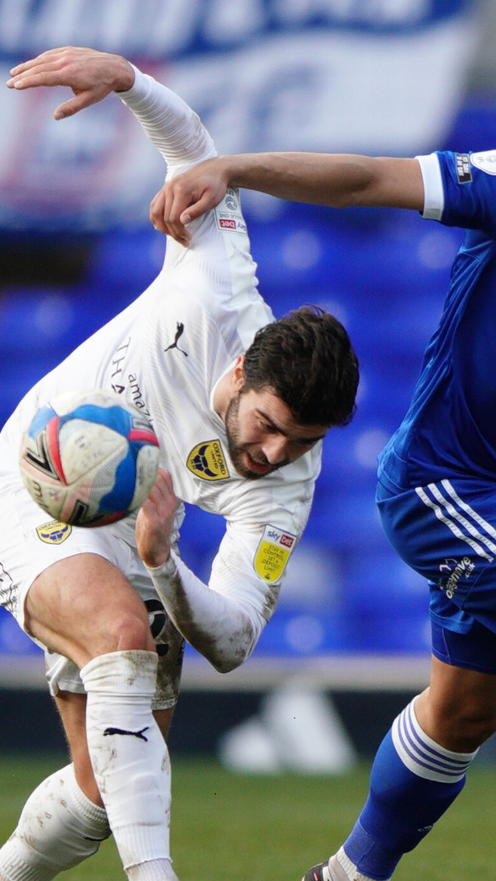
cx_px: 367
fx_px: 18206
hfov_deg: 1.6
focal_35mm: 779
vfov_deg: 2.8
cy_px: 508
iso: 400
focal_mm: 400
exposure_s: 1/1250
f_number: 2.8
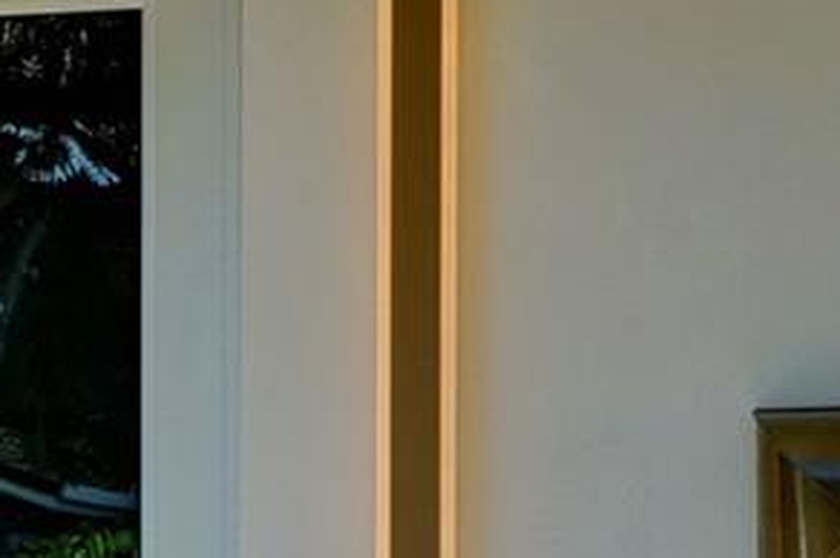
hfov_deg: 12.6
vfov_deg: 8.5
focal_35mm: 159
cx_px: -230
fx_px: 3706
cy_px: 722
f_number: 9
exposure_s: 1/200
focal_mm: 29
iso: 125
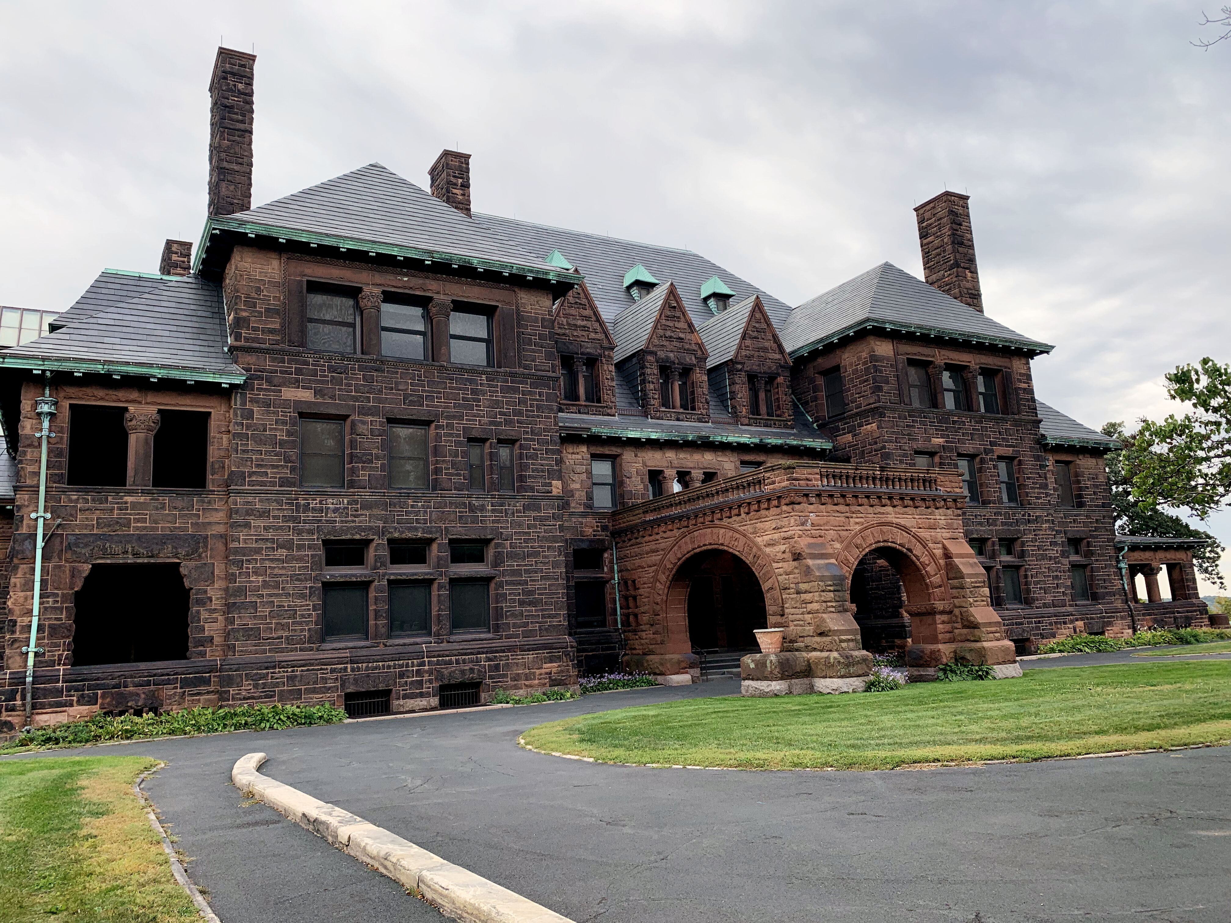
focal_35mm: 26
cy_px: 462
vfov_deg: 53.1
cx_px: 616
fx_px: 925
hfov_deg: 67.3
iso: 25
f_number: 1.8
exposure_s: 1/474
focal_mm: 4.25
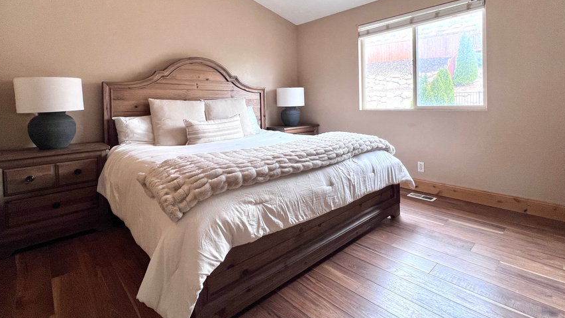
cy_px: 111
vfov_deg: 62.7
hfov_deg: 95.8
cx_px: 297
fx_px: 255
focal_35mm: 17
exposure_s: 1/120
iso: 100
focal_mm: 1.57
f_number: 1.8
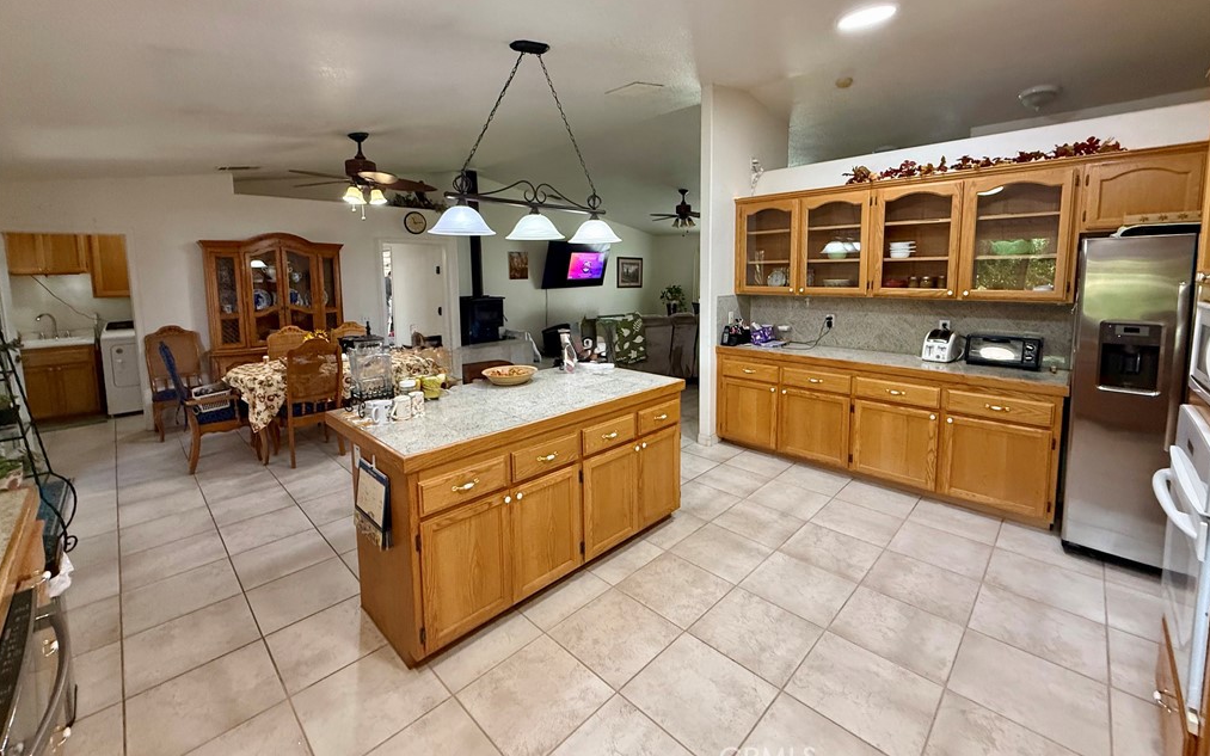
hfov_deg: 101.5
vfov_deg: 74.2
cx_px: 604
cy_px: 316
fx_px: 495
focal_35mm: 15
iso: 500
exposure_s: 1/120
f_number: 2.2
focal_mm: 2.22
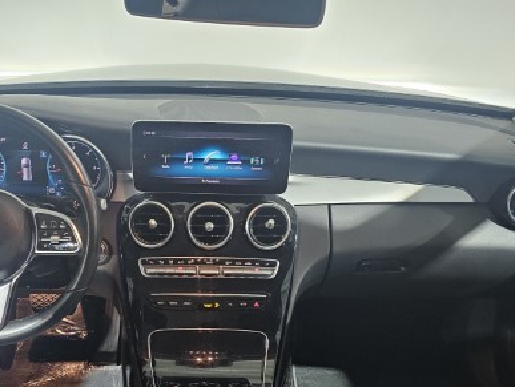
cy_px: 298
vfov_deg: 36.7
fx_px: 566
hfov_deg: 48.5
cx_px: 197
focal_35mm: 38
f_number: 1.7
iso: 640
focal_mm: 6.3
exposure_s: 1/50
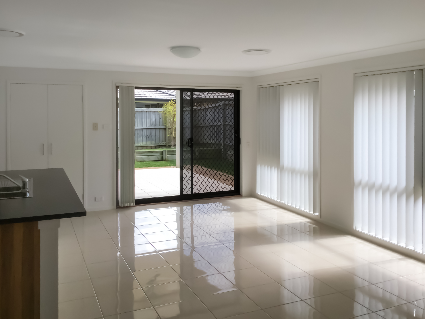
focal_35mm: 31
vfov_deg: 45.4
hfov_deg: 58.4
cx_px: 212
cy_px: 160
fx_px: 381
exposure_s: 1/191
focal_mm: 3.3
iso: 25
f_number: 2.4
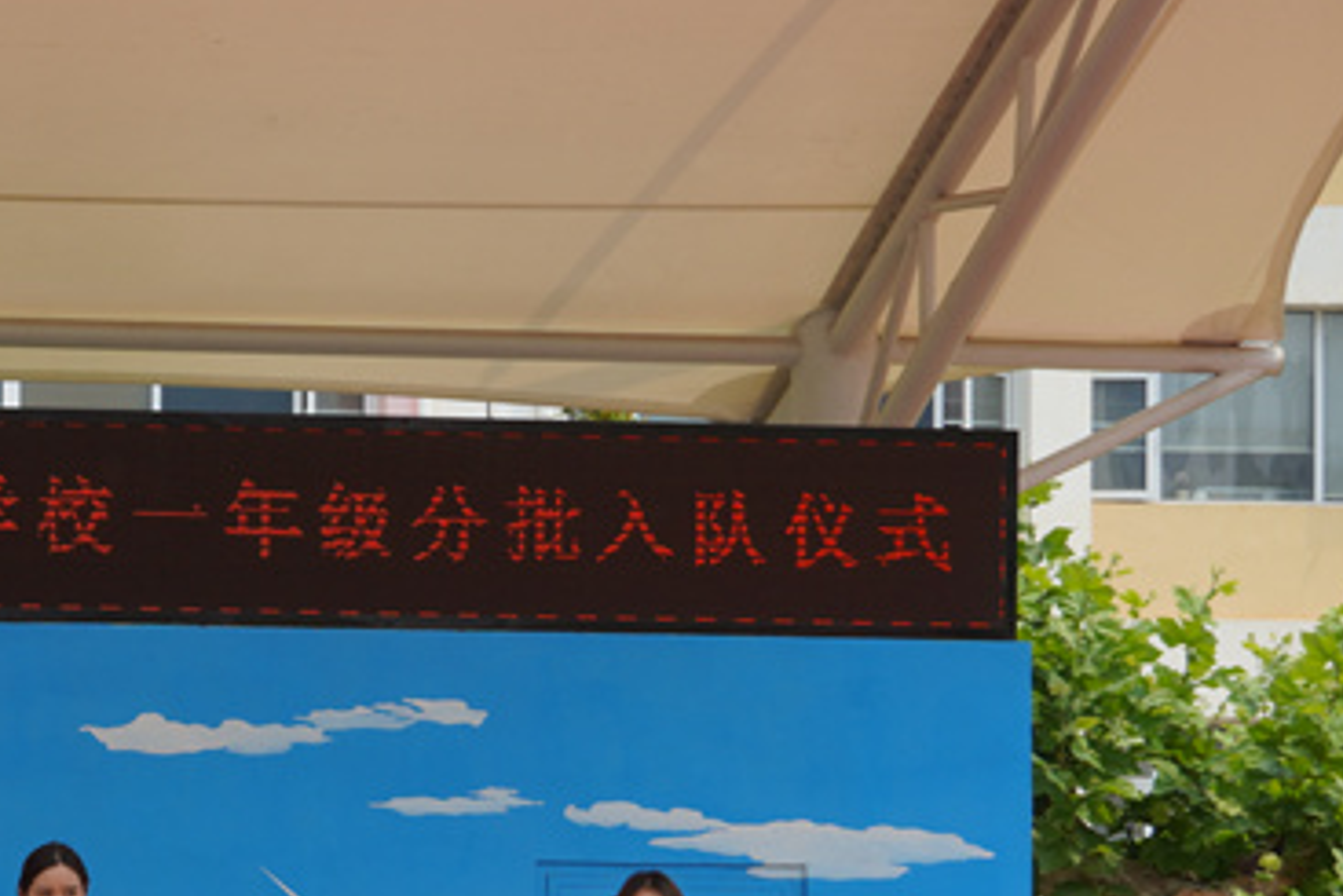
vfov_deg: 9.2
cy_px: 1119
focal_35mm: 147
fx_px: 5486
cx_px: -351
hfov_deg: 13.5
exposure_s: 1/500
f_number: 5.6
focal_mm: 36
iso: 100
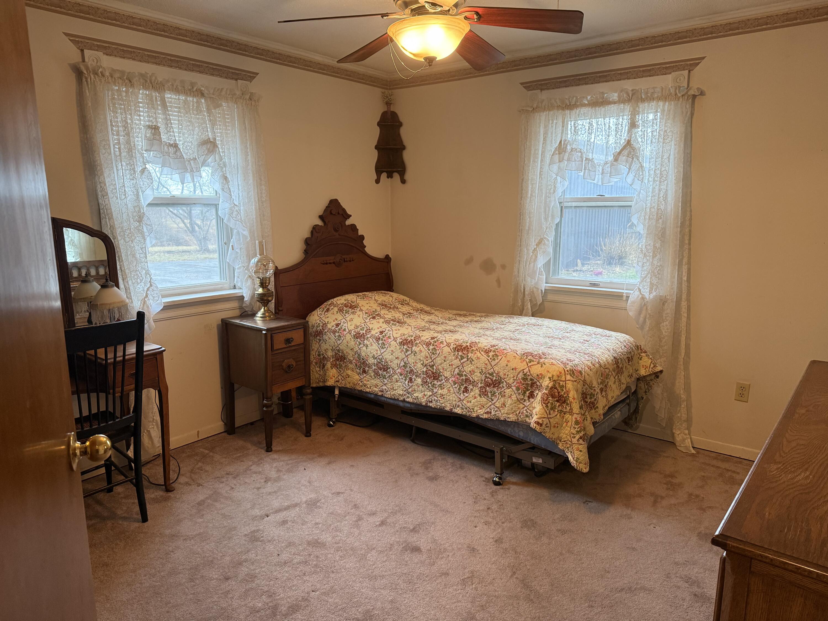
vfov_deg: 56.8
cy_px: 310
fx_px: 574
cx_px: 414
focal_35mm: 24
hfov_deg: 71.6
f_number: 1.78
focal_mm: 6.76
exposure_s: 1/60
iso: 250
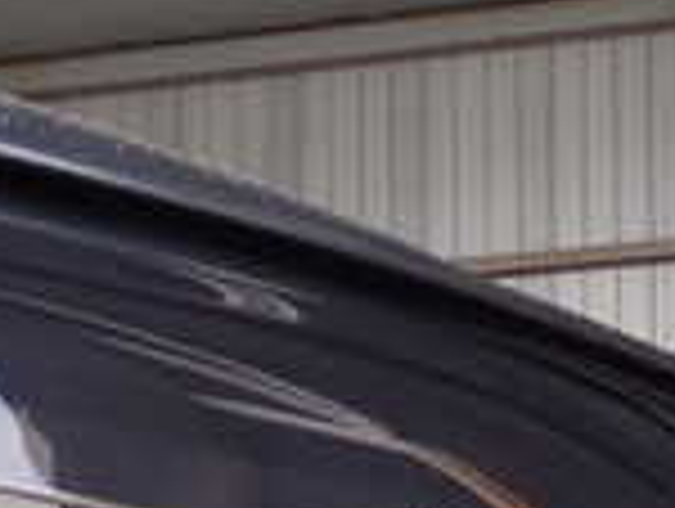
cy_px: 904
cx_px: 315
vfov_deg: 8.2
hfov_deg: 11.2
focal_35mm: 176
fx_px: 3437
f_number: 2.9
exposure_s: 1/125
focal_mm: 7.84
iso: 100
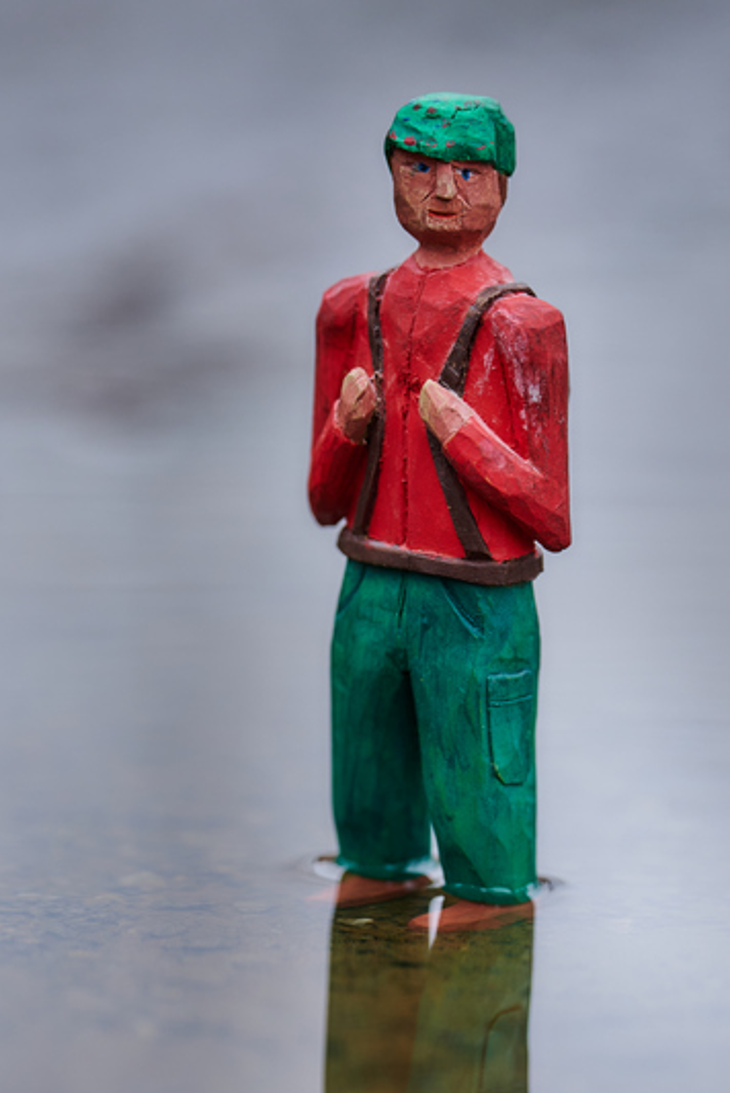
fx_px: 7108
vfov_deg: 8.8
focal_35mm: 234
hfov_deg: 5.9
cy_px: 837
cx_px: 402
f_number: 2.8
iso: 100
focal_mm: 130
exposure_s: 1/125
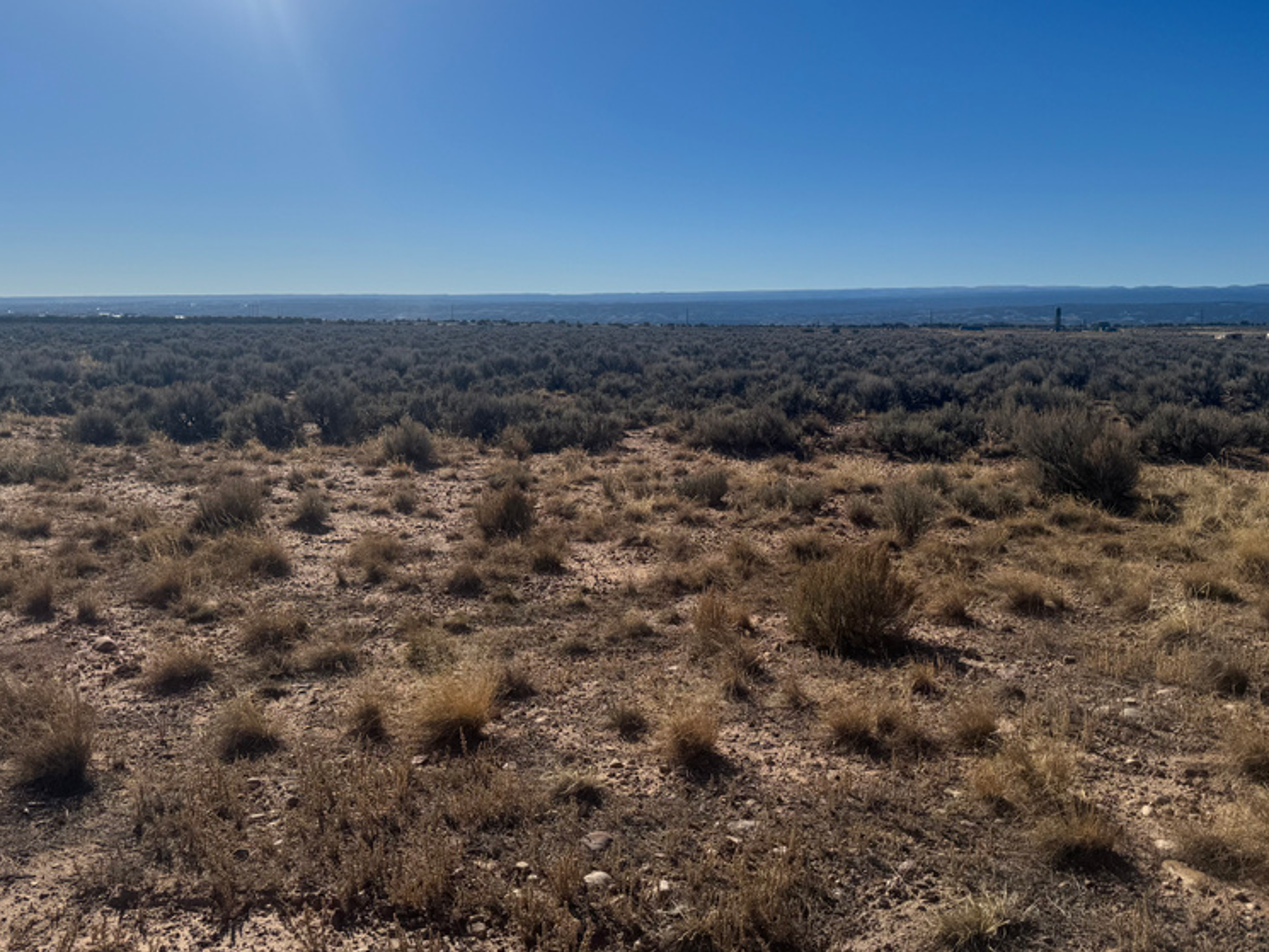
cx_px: 644
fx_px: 1210
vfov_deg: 42.6
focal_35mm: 33
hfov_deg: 55.3
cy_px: 354
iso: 80
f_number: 1.78
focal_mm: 6.76
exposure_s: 1/10417
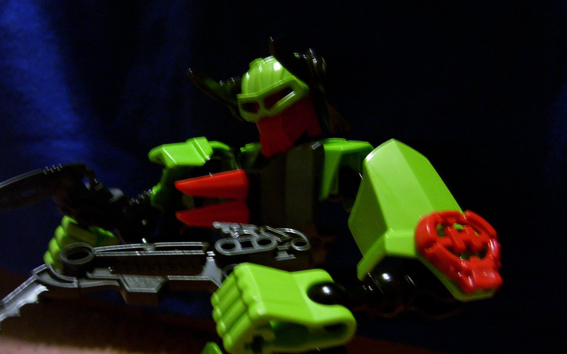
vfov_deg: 31.8
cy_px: 230
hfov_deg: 49.2
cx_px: 266
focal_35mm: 40
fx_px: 618
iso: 160
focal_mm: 5.6
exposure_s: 1/8
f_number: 2.7
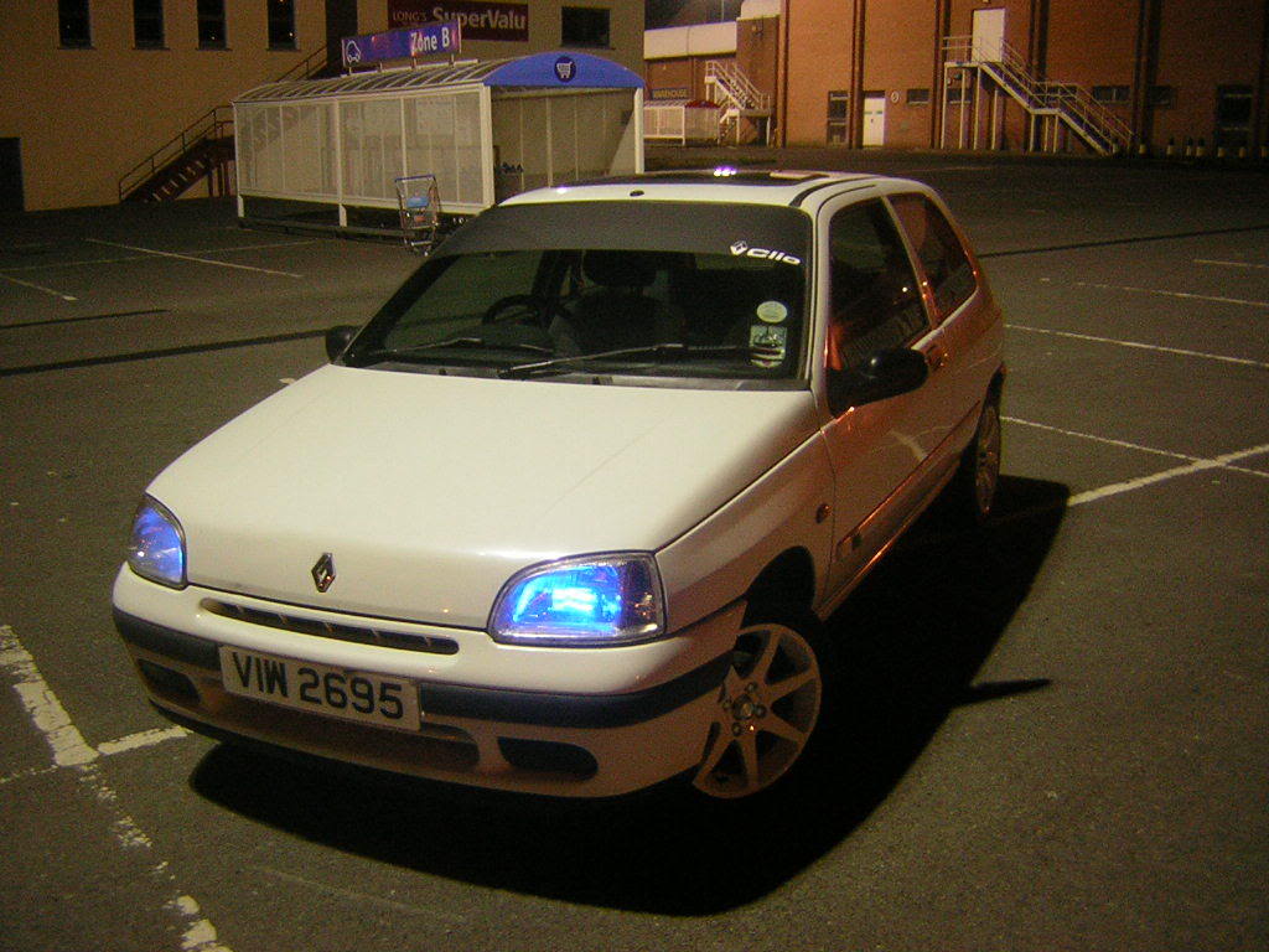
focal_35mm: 36
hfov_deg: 51.4
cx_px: 634
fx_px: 1320
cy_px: 476
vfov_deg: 39.7
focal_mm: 4.7
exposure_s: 1/4.9
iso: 122
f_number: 2.6
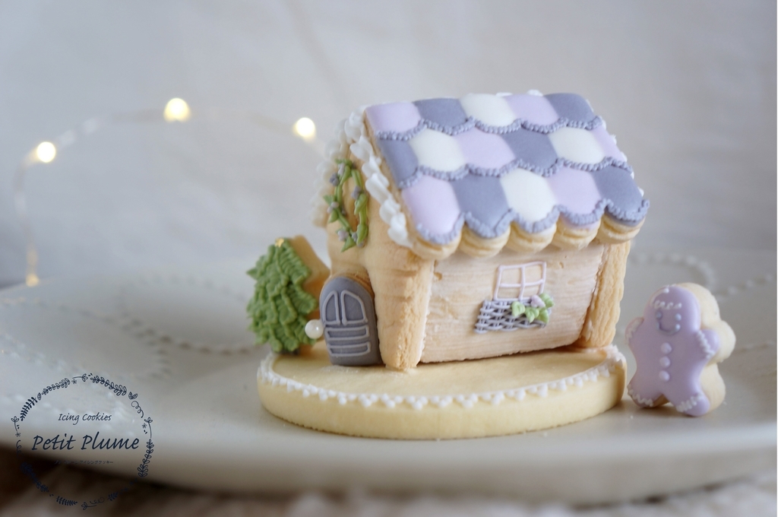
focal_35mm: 57
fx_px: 1230
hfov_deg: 35.1
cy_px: 258
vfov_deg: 23.7
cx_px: 389
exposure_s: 1/13
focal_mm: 38
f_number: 4.5
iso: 100
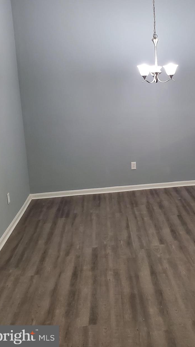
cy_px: 134
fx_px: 322
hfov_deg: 33.0
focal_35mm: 35
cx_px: 150
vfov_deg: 56.1
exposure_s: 1/40
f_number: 2.4
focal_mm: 4.3
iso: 400
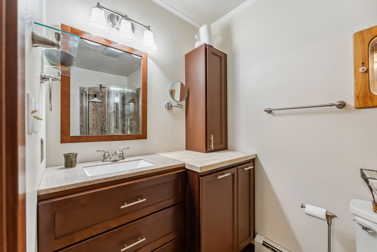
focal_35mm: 14
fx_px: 147
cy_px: 126
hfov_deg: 104.2
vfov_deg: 81.3
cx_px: 188
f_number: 8
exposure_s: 1/15
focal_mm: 14
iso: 800
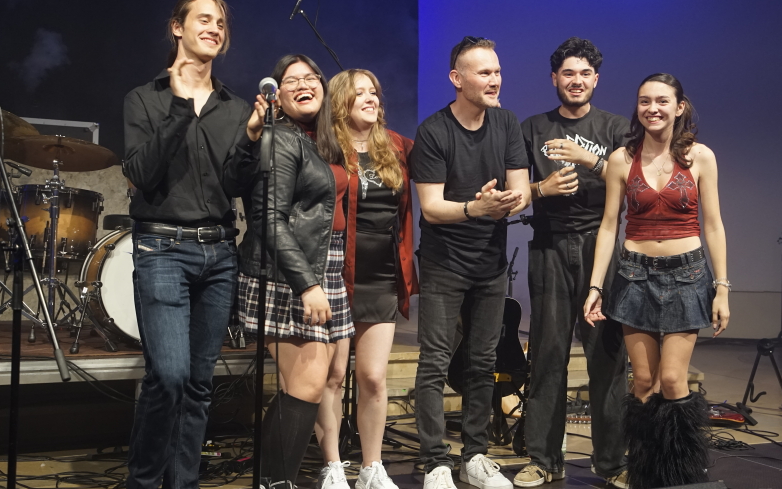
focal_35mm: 52
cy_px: 218
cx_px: 434
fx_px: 1108
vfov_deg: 24.9
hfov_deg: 38.8
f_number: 4
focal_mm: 43
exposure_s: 1/160
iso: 1250
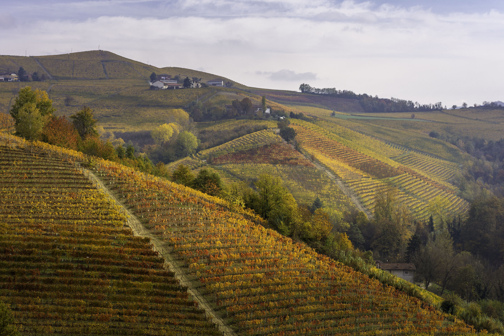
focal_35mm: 68
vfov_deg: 20.2
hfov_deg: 29.9
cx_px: 252
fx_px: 945
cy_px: 168
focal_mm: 45
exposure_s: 1/160
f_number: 11
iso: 100
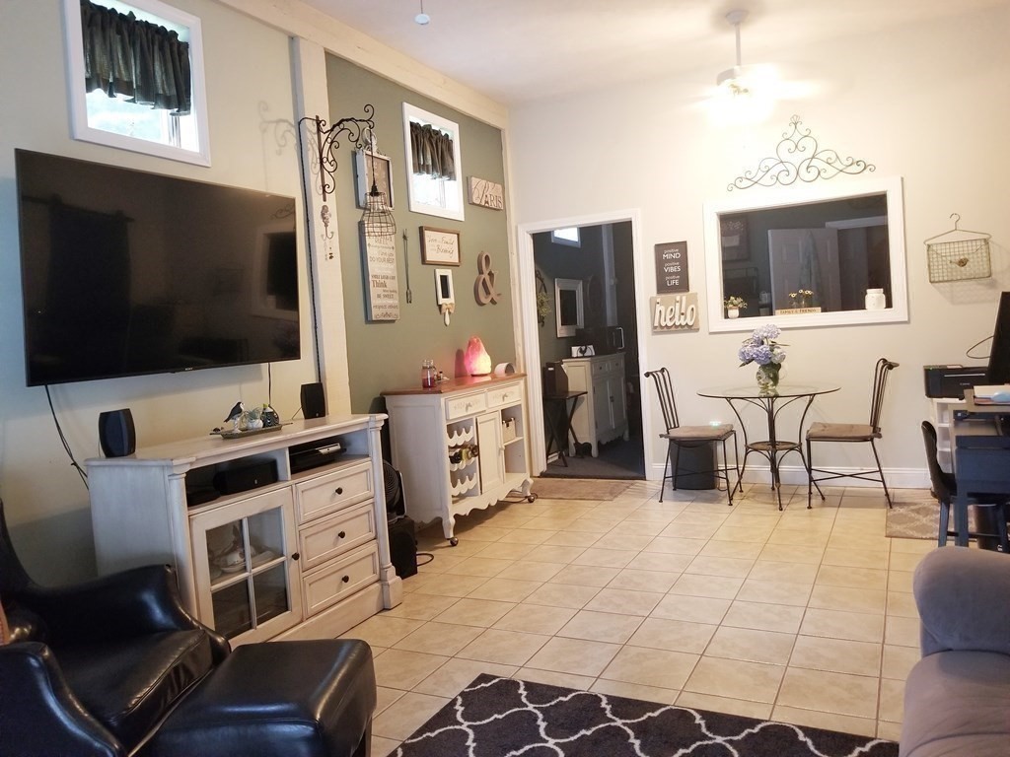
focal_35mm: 26
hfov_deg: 67.3
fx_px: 759
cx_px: 505
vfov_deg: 53.1
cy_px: 378
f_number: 1.7
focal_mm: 4.3
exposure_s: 1/17
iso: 250
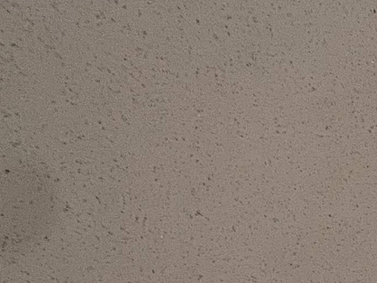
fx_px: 643
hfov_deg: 21.0
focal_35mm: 59
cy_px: 423
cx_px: 692
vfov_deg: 21.1
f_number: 1.8
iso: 160
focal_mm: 1.57
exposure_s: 1/60
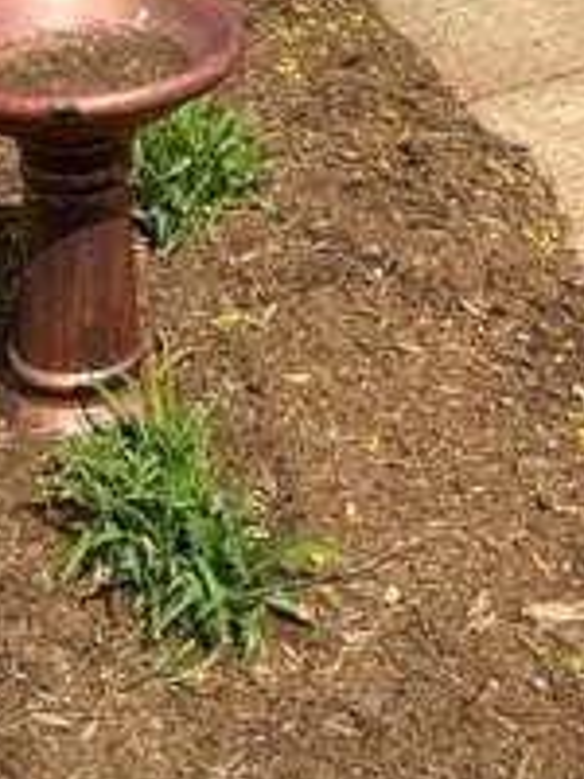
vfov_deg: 20.9
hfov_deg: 17.8
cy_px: -296
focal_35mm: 83
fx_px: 1867
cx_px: 280
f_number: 1.6
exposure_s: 1/3049
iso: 50
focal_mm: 5.1
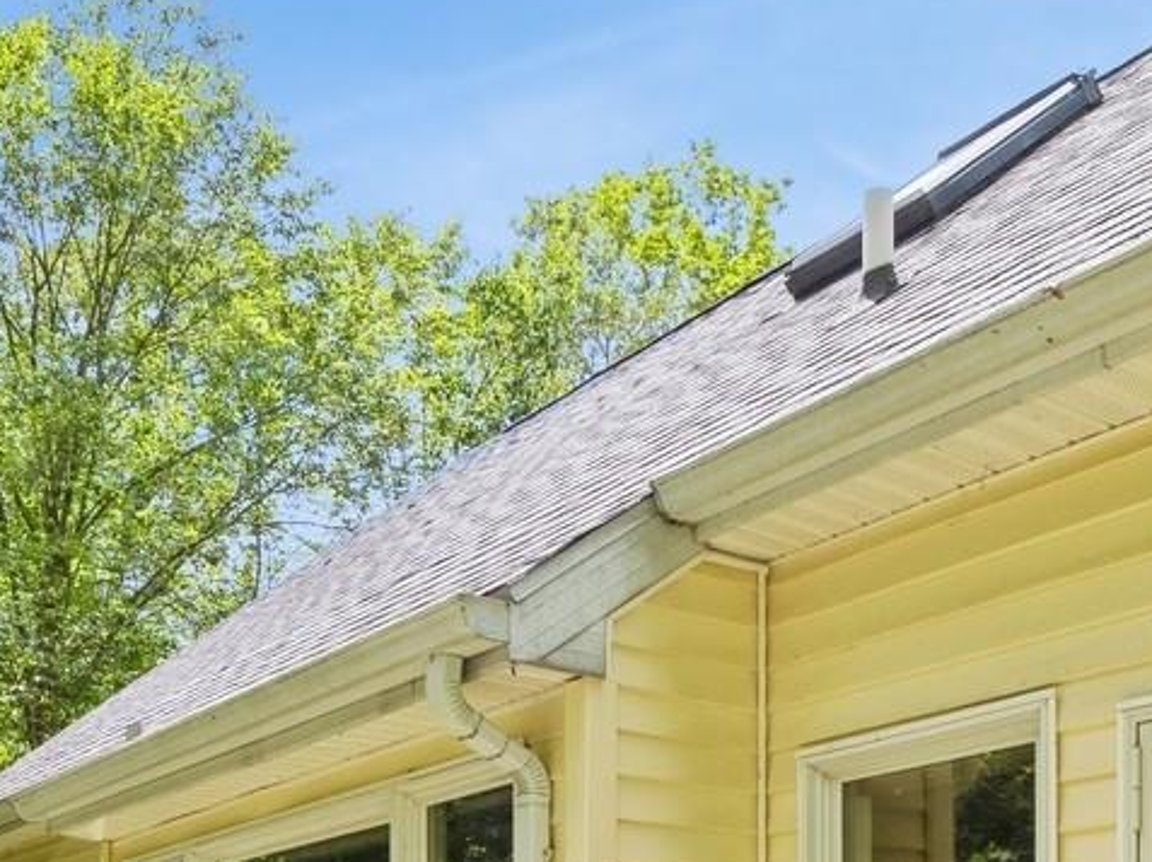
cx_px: 679
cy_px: 1108
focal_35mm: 47
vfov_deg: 26.4
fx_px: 1563
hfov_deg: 40.3
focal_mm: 7
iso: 200
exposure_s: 1/200
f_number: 8
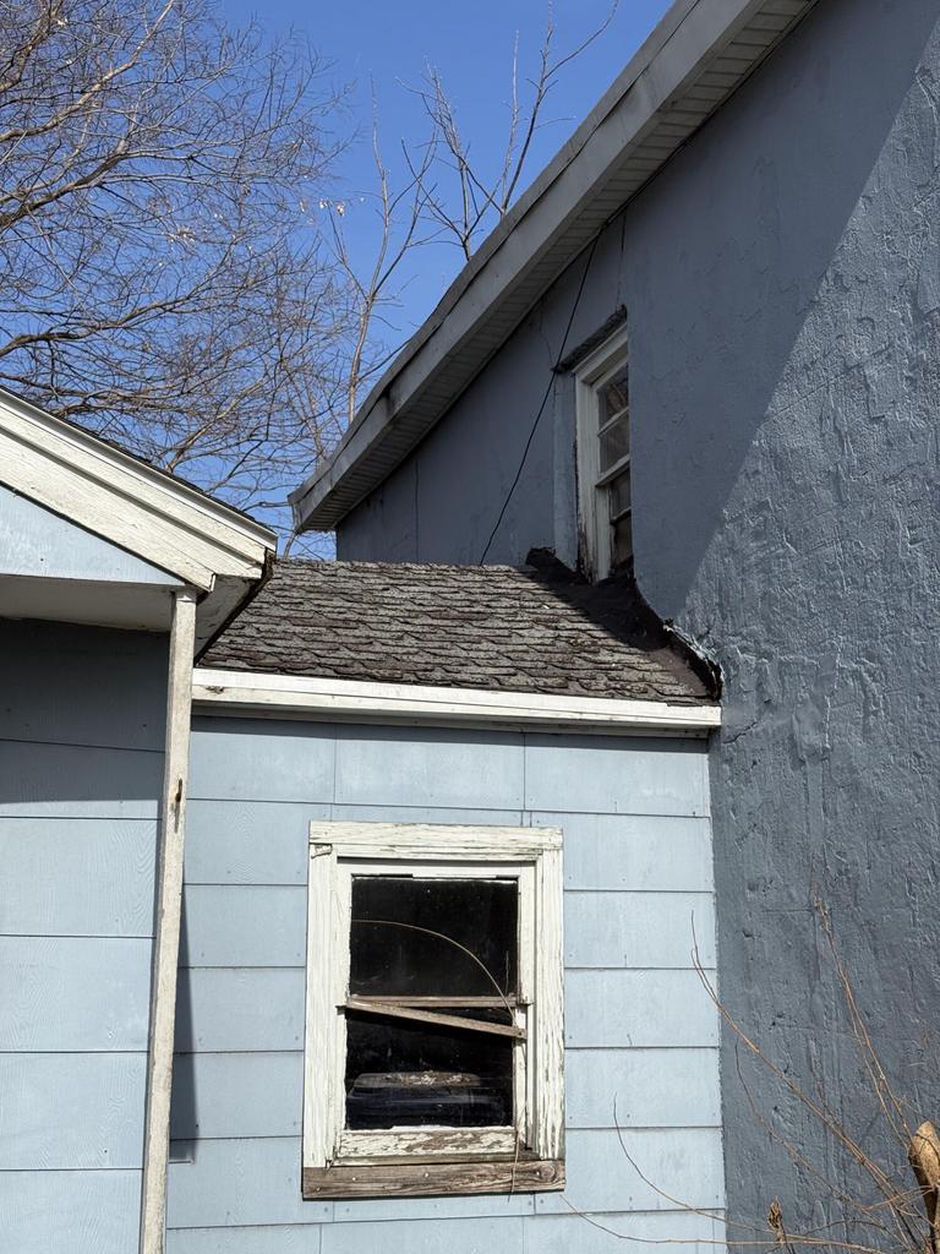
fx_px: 1738
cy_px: 627
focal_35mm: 48
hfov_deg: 30.3
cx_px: 470
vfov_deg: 39.7
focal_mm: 6.76
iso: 64
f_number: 1.78
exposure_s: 1/8772
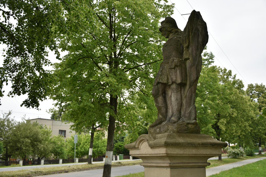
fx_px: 288
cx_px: 133
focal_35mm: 39
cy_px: 88
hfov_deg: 49.5
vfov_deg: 34.2
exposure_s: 1/400
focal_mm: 26
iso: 100
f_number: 4
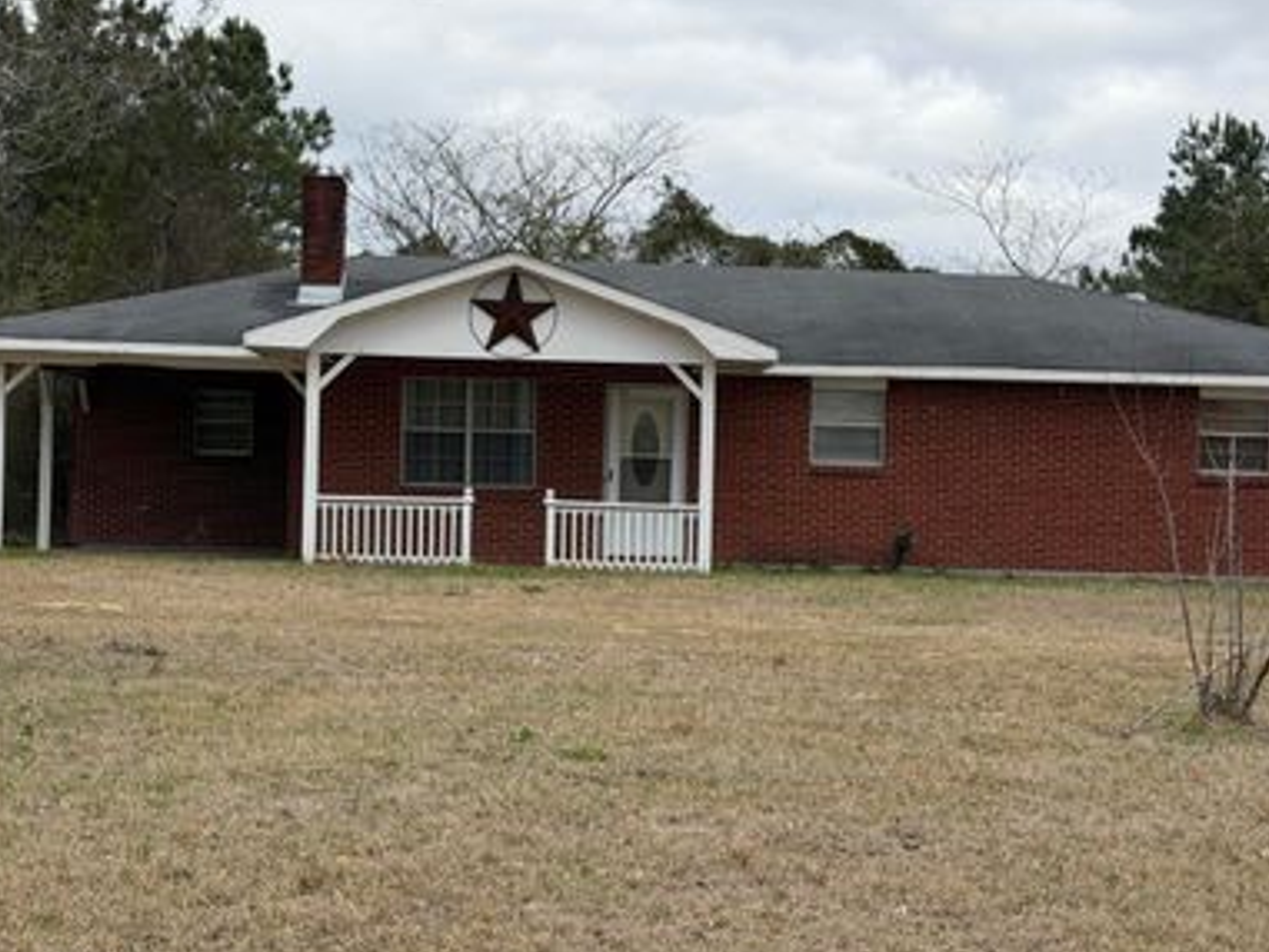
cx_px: 636
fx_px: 2310
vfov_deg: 23.3
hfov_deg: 30.7
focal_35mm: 63
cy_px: 444
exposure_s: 1/3378
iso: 64
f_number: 1.78
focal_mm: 6.76
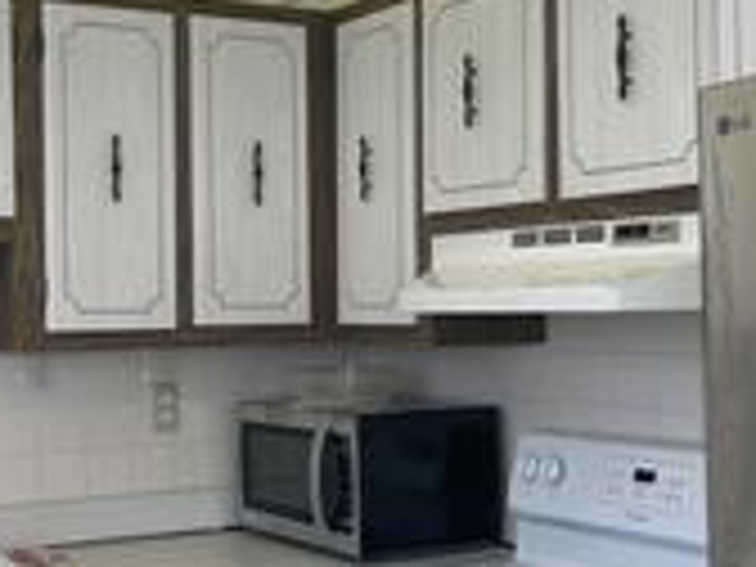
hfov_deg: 31.0
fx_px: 1354
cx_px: 266
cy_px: 306
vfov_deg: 23.6
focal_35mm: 62
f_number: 1.6
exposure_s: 1/122
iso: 32
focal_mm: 4.2
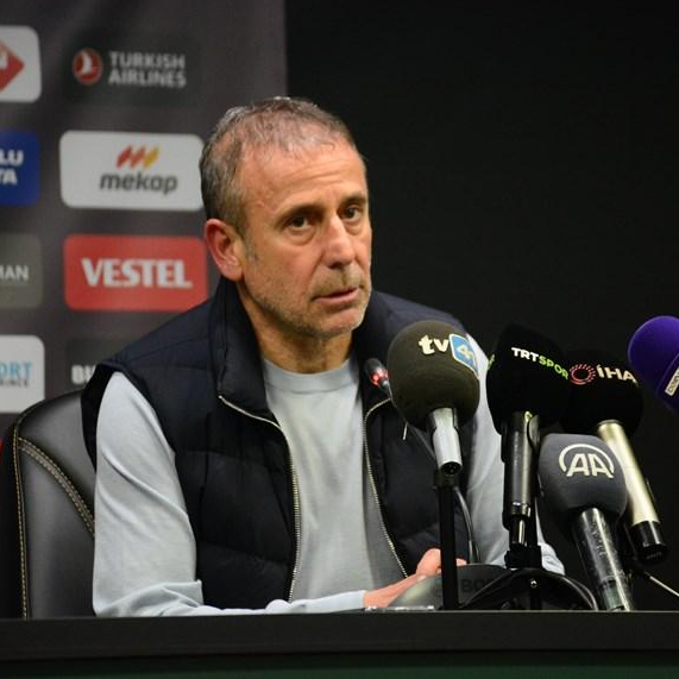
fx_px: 5526
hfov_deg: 7.0
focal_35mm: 249
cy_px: 340
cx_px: 374
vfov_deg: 7.0
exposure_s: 1/60
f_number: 5.6
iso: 2500
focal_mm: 130
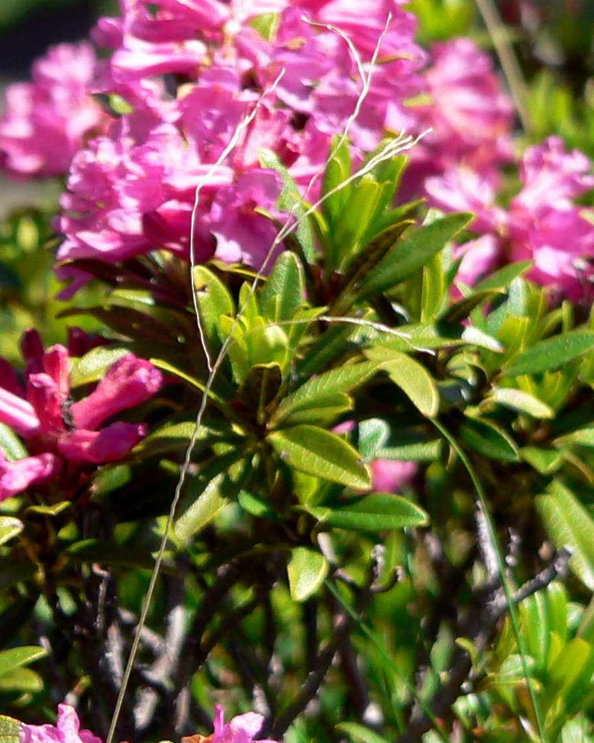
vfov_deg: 6.6
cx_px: 123
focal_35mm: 295
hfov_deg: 5.2
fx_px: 6485
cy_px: 479
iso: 100
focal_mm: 22.1
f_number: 4
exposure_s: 1/500
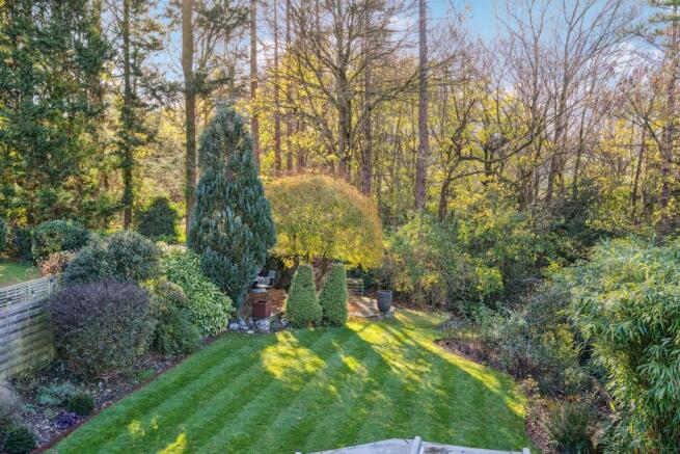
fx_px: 642
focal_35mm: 34
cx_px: 340
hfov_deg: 55.8
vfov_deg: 38.9
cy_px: 227
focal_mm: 34
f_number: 5.6
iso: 400
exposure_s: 1/80
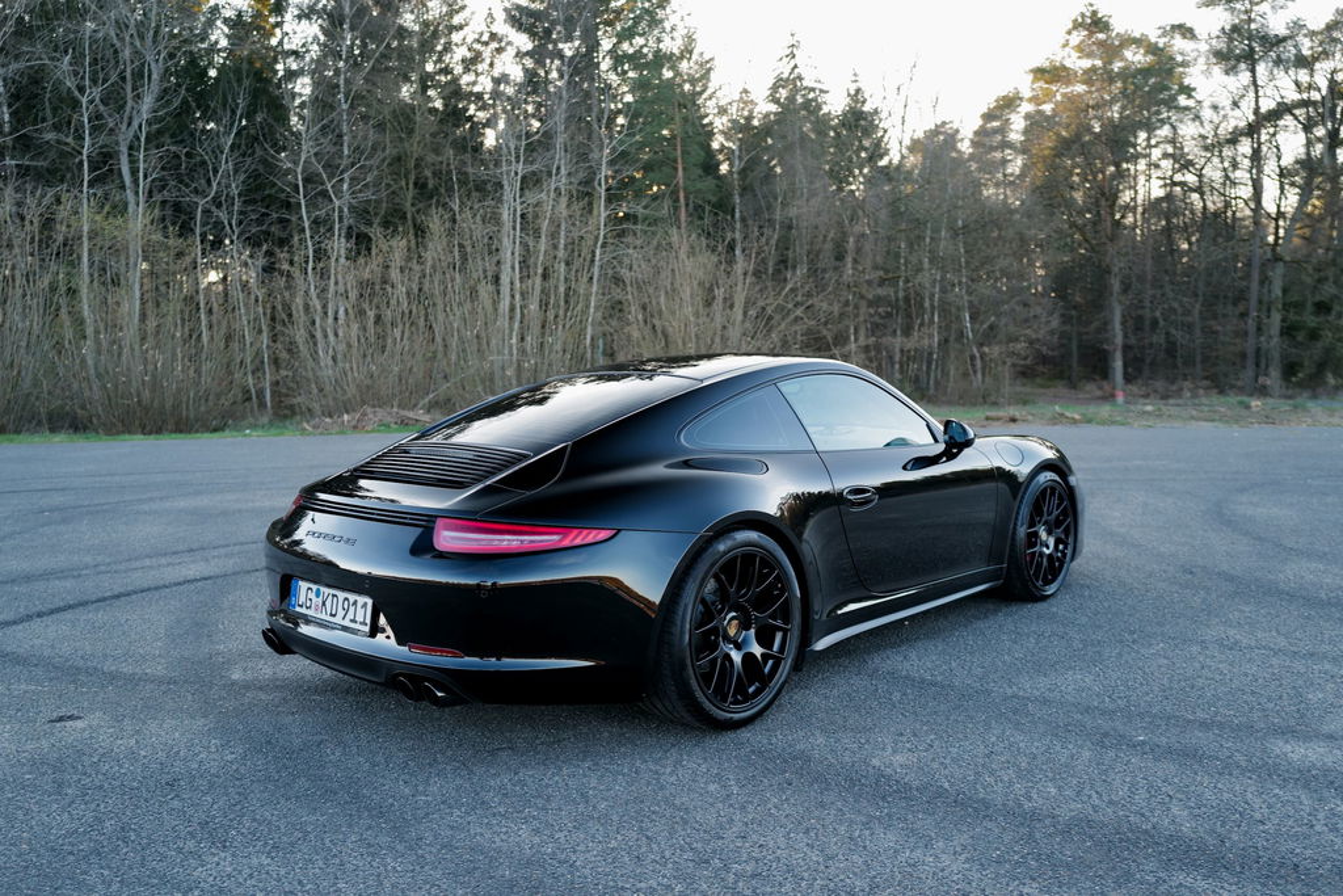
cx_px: 672
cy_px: 448
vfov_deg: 46.4
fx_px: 1045
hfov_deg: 65.5
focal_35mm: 28
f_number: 2.2
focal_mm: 28
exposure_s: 1/50
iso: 100
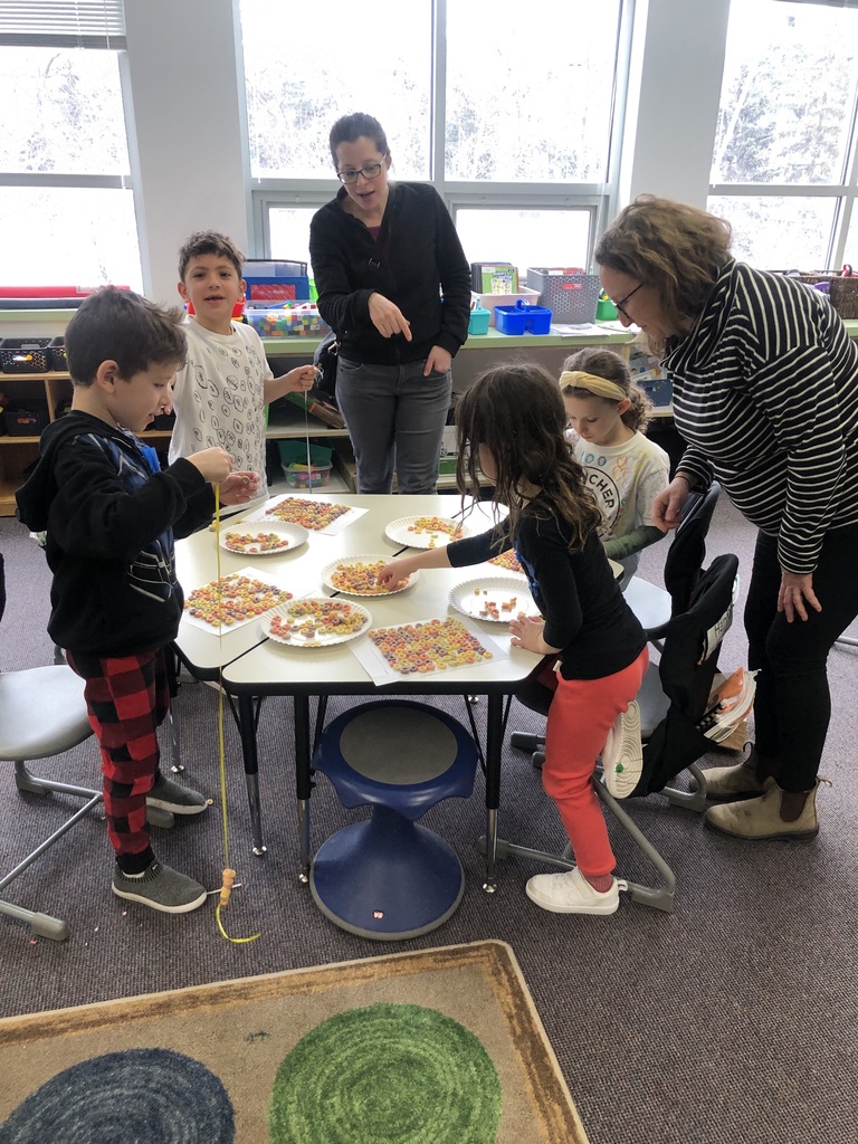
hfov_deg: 49.7
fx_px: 925
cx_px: 429
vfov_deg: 63.4
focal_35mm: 28
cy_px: 572
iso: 25
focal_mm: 3.99
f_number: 1.8
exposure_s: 1/30
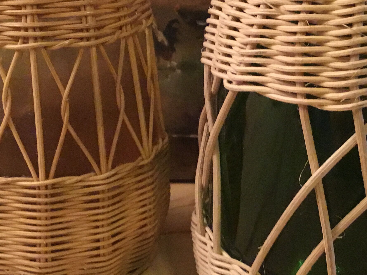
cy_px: 133
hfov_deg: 33.7
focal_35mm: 57
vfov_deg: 25.7
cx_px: 208
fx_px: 604
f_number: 2.4
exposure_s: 1/17
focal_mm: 3.3
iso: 320
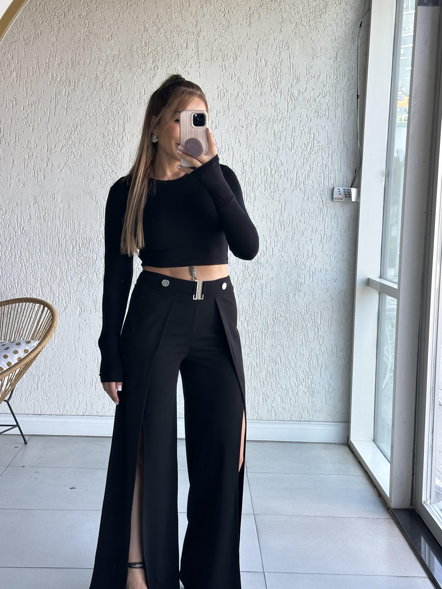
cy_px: 306
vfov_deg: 37.5
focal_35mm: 51
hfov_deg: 28.6
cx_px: 225
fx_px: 868
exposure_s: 1/132
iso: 50
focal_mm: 6.86
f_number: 1.78
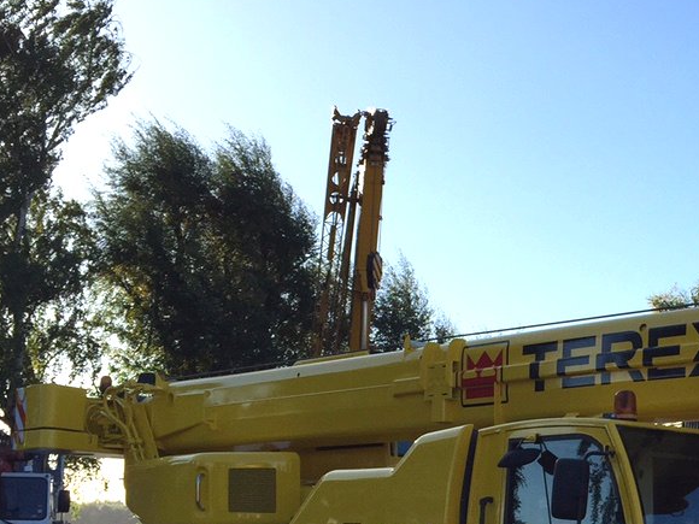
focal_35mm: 64
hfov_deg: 28.9
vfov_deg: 22.6
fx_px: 1292
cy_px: 426
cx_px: 647
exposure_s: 1/1647
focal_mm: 4.15
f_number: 2.2
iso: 32
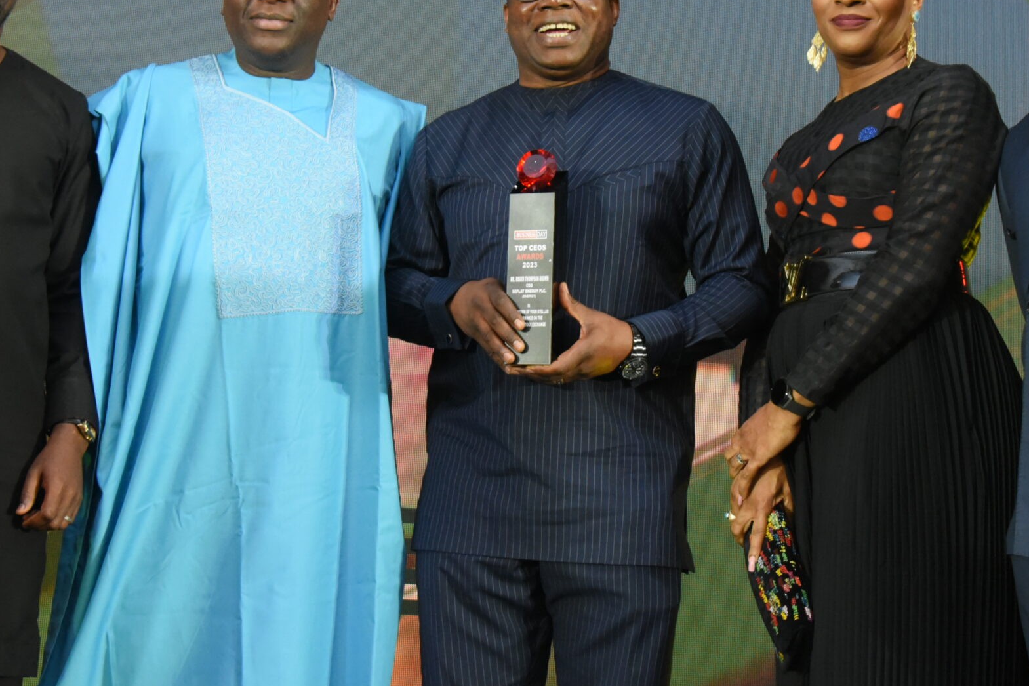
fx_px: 1772
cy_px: 189
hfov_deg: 32.3
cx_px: 603
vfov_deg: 21.8
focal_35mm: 62
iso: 5000
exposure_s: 1/125
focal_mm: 38
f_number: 4
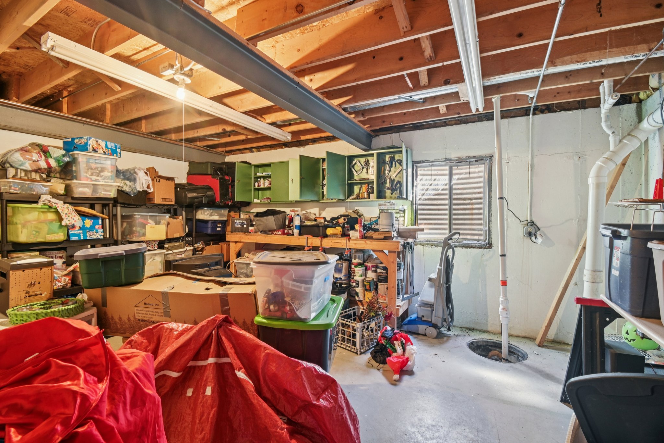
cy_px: 222
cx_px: 332
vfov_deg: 77.3
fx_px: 277
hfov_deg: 100.4
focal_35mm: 15
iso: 400
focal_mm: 10
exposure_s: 1/1.25
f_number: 8
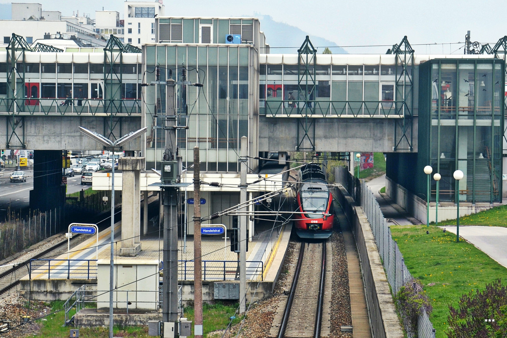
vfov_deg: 17.5
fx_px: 1099
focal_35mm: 78
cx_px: 254
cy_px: 169
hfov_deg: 26.0
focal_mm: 52
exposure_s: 1/200
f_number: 7.1
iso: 100
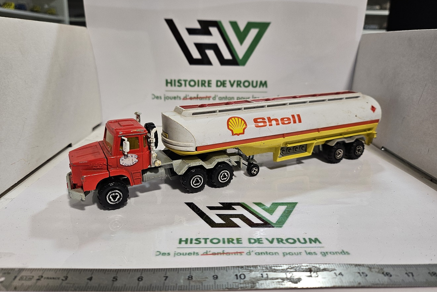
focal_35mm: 25
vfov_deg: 51.3
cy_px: 136
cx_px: 218
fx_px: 303
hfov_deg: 71.5
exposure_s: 1/100
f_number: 1.8
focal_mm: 5
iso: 125
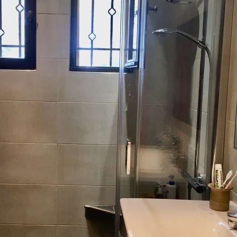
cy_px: 122
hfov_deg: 34.5
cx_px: 93
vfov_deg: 34.7
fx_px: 380
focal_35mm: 49
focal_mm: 4.15
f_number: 2.2
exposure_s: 1/33
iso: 50
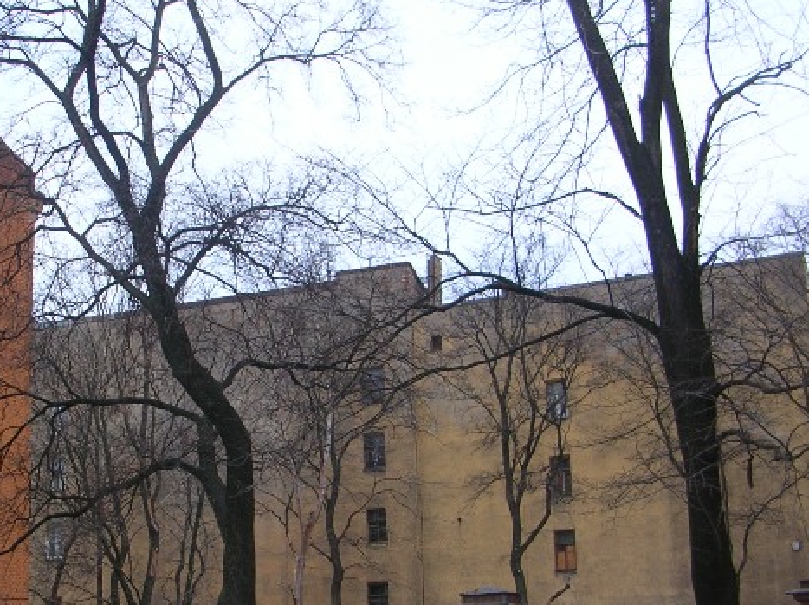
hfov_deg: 31.8
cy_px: 375
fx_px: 1400
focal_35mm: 60
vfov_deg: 24.3
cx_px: 230
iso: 50
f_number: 2.8
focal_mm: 5.8
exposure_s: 1/57.8
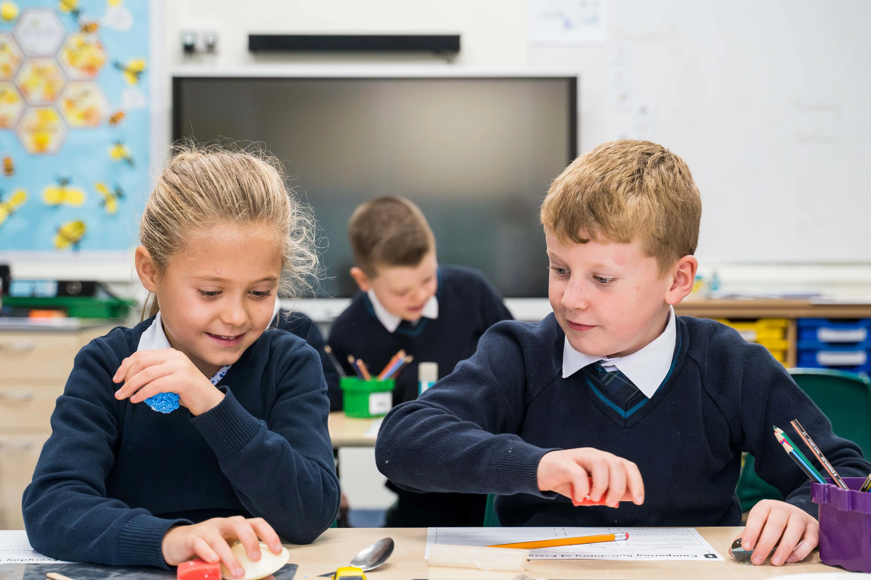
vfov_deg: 23.0
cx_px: 438
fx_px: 1427
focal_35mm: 59
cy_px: 319
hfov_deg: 33.9
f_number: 3.5
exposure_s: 1/160
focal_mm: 48
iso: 1250
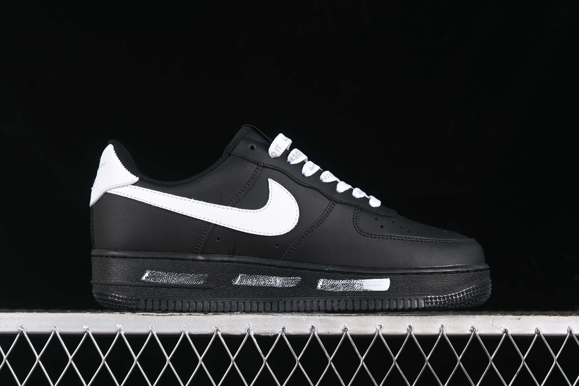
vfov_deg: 18.2
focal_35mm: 75
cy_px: 193
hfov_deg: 27.0
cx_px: 290
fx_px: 1206
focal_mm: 50
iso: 160
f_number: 6.3
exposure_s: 1/50
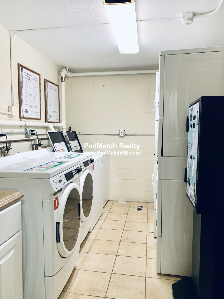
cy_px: 150
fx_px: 224
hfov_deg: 53.1
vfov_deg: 67.3
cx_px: 112
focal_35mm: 26
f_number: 1.8
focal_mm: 4.25
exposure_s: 1/60
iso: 200
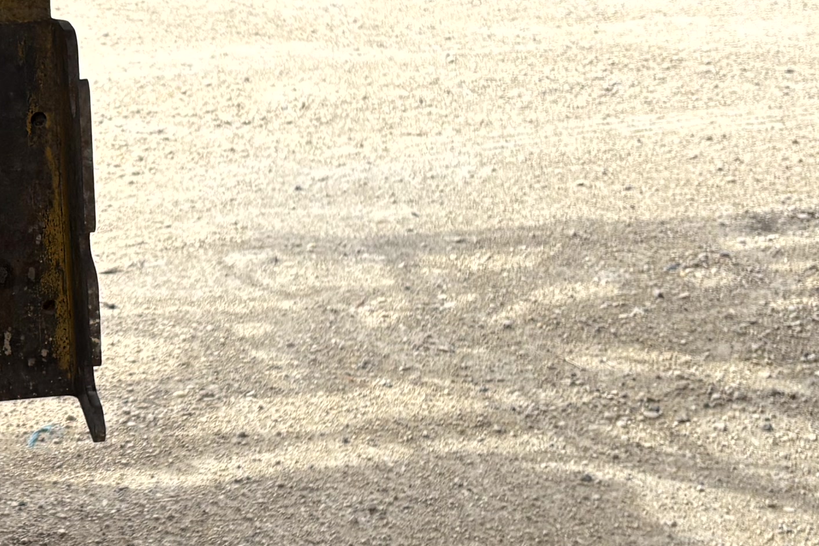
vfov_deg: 17.0
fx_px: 1820
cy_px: 194
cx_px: 1
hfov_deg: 24.2
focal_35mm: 80
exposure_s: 1/1196
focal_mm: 5.96
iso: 50
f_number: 1.6
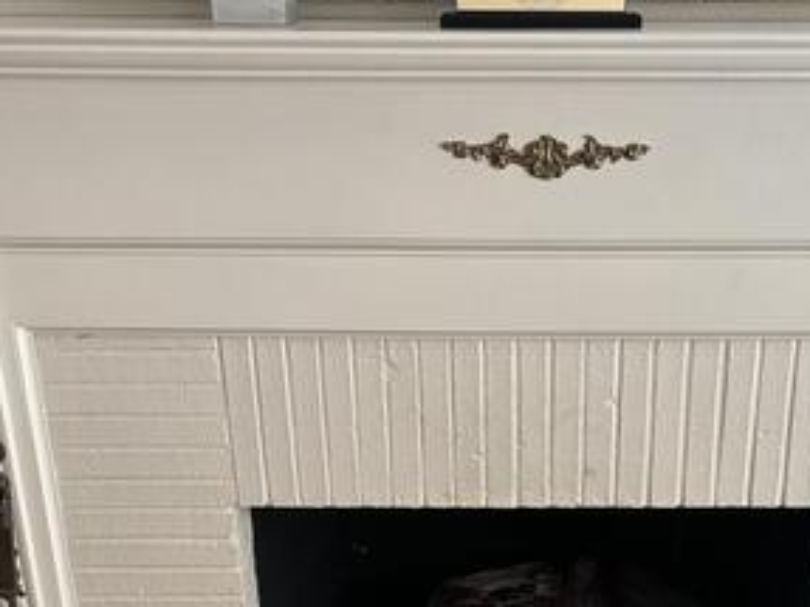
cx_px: 533
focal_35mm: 58
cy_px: 607
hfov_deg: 33.0
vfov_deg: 24.1
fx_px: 1357
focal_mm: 5.96
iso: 500
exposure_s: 1/60
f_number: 1.6
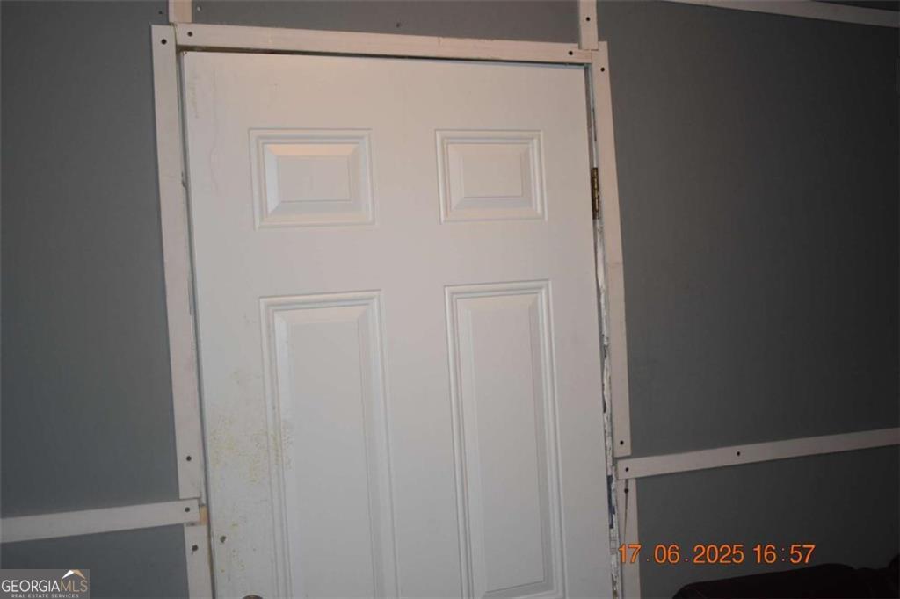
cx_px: 450
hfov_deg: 47.9
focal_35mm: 40
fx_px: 1012
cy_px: 300
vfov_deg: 33.0
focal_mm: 27
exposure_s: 1/125
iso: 900
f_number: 4
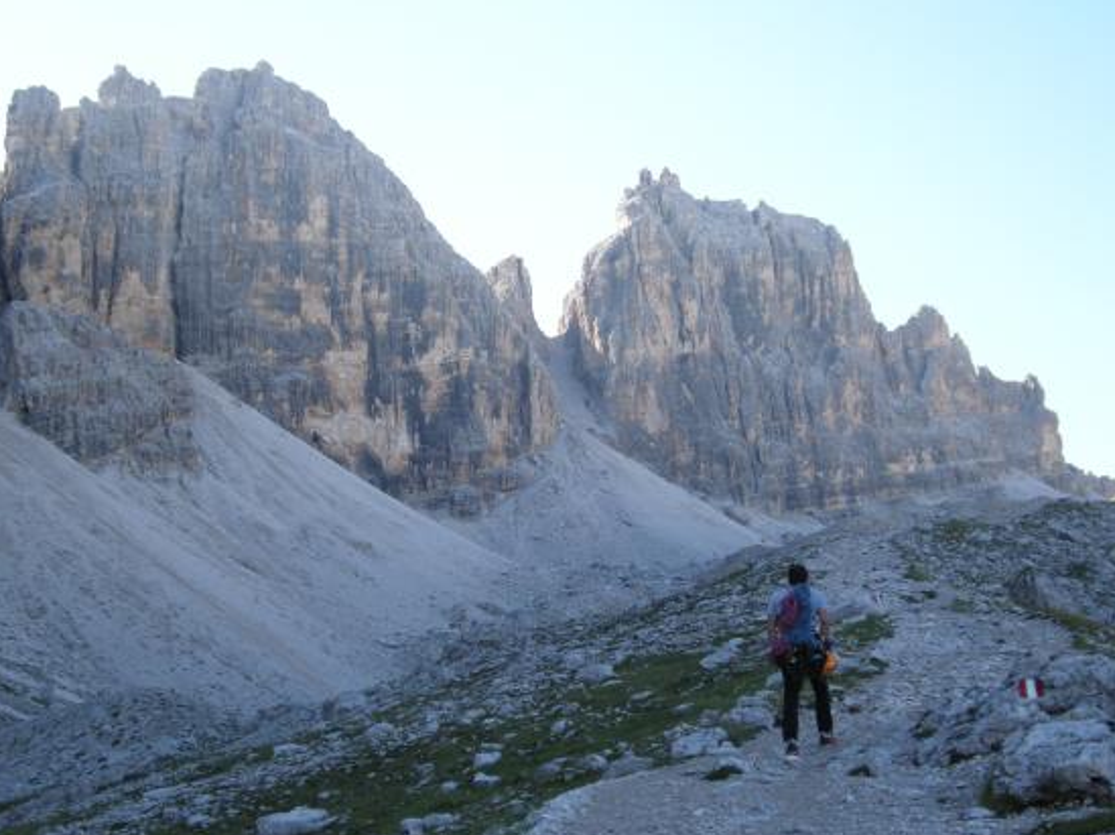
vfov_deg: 23.3
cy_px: 445
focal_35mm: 63
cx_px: 534
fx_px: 2028
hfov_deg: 30.7
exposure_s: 1/169
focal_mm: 11.5
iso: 64
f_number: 3.4
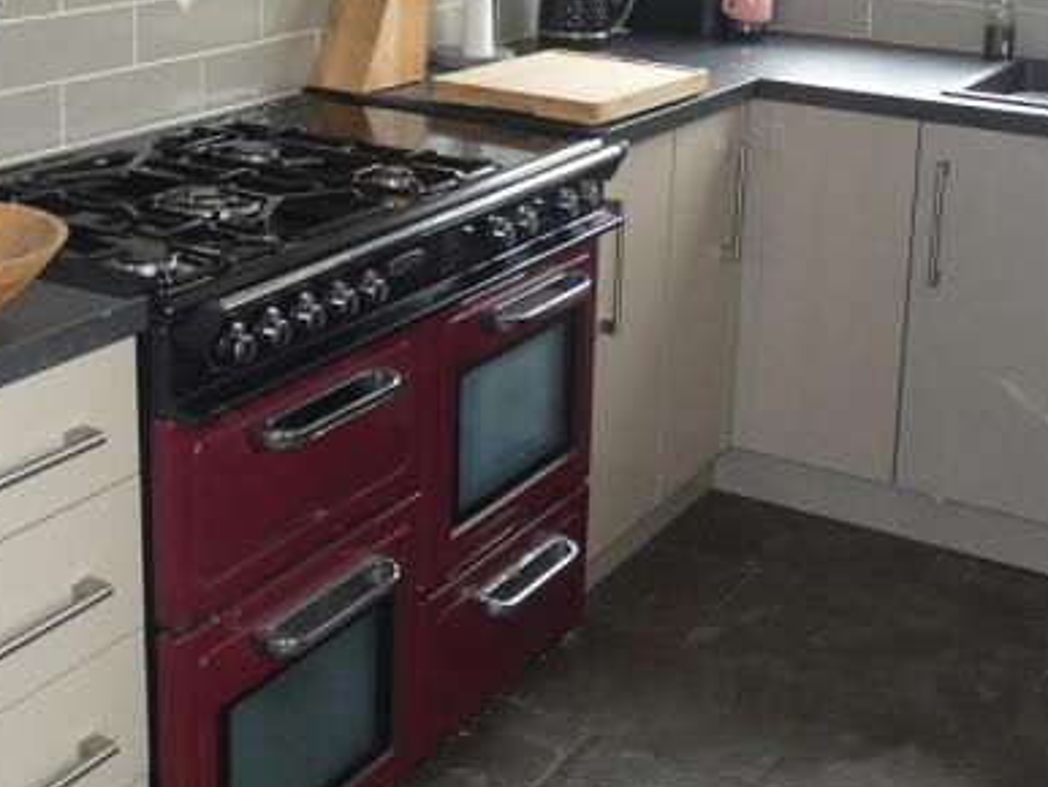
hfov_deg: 36.1
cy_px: 106
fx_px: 1606
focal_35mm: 53
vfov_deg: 26.8
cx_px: 567
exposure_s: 1/60
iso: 200
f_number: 2.8
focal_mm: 3.6
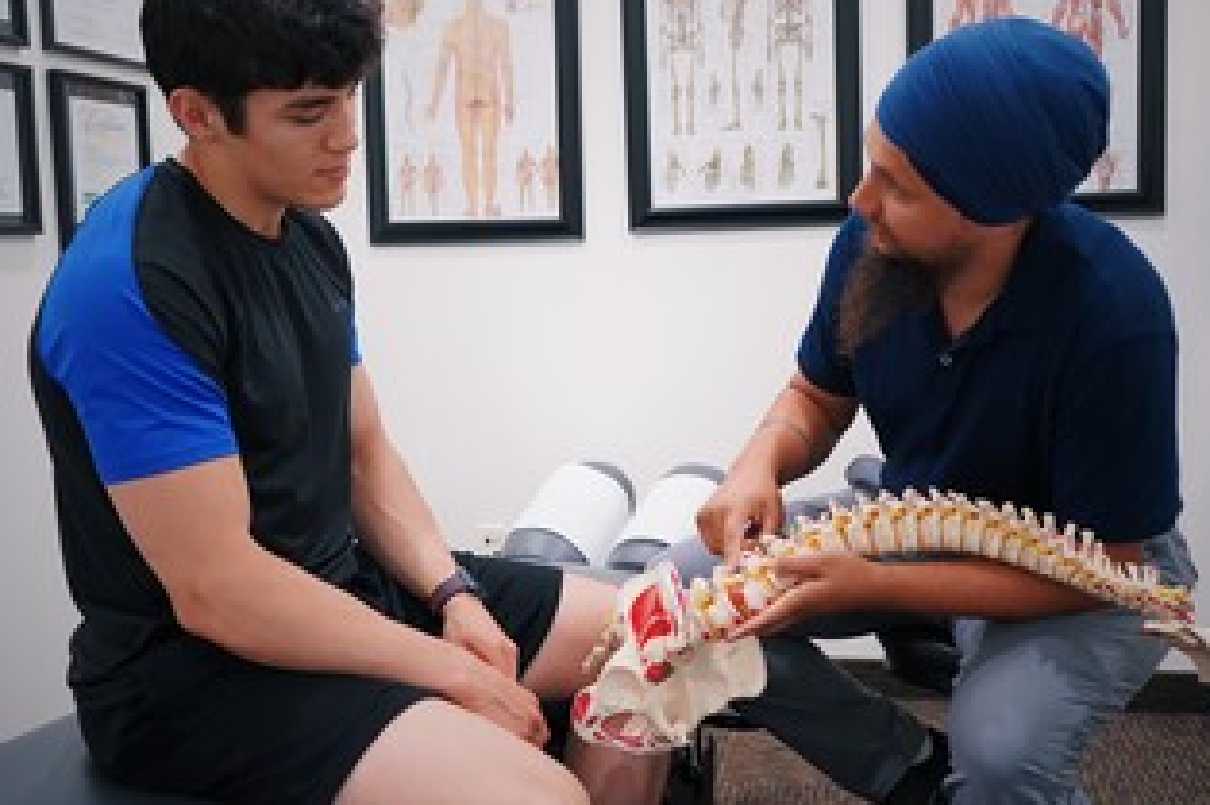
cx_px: 617
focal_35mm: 37
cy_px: 399
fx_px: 1243
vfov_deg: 35.9
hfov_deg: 51.9
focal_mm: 29
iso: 3200
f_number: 4
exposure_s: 1/160
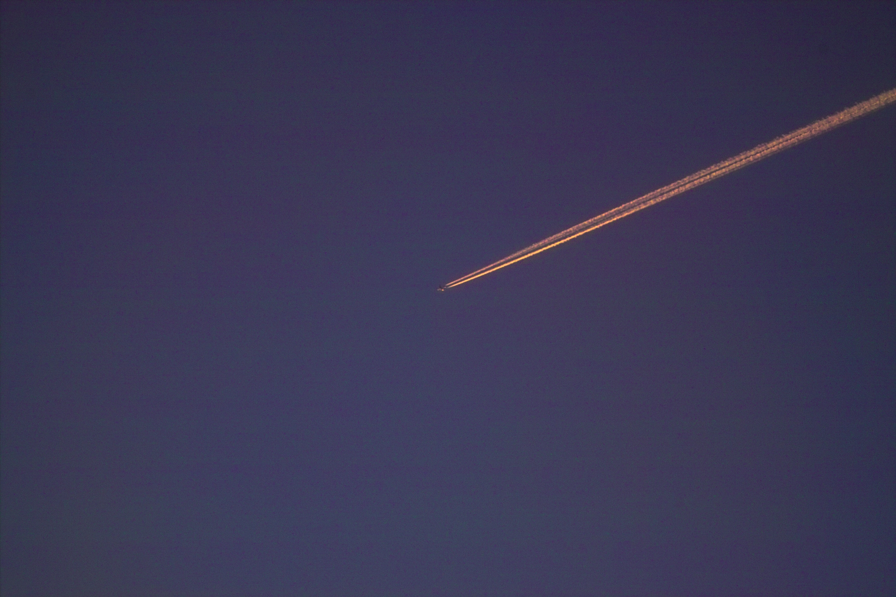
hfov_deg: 11.5
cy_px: 298
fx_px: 4455
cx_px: 448
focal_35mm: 179
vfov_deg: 7.7
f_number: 2.8
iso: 100
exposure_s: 1/350
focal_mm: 105
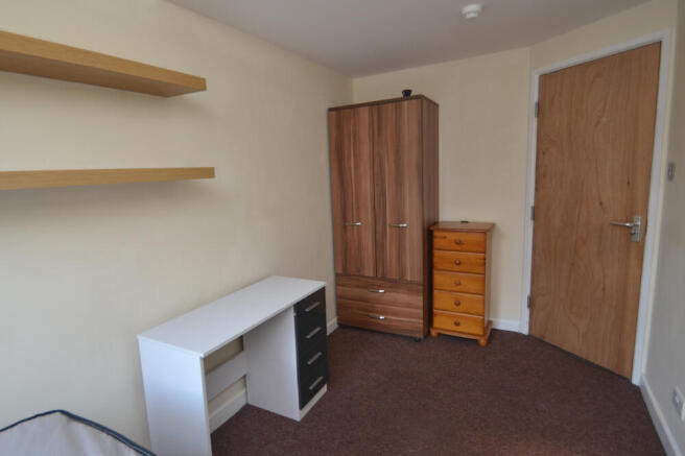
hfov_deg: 100.4
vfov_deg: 77.3
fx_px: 285
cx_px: 342
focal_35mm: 15
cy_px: 228
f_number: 4
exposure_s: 1/160
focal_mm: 10
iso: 400
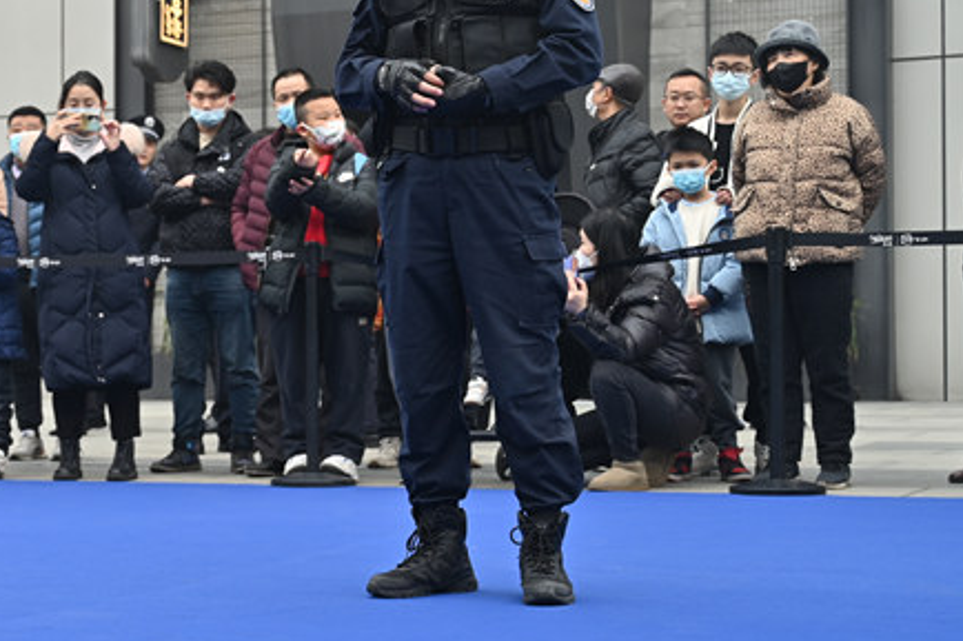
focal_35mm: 92
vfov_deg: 14.8
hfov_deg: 21.5
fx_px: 2460
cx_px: 24
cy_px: 354
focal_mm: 47
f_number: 4.5
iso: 200
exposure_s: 1/250
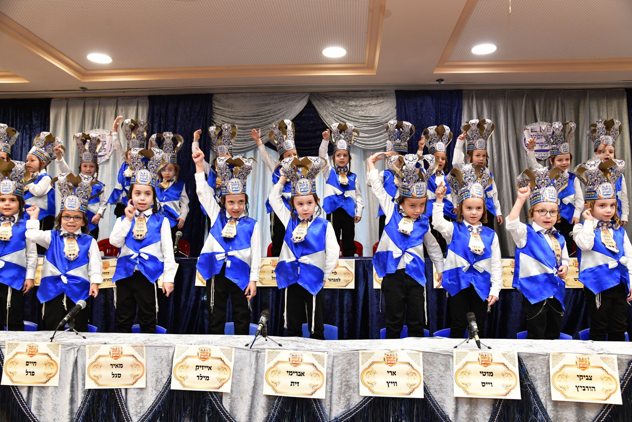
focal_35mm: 28
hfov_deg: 65.5
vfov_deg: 46.4
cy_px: 211
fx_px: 491
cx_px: 316
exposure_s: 1/100
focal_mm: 28
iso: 2000
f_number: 5.6
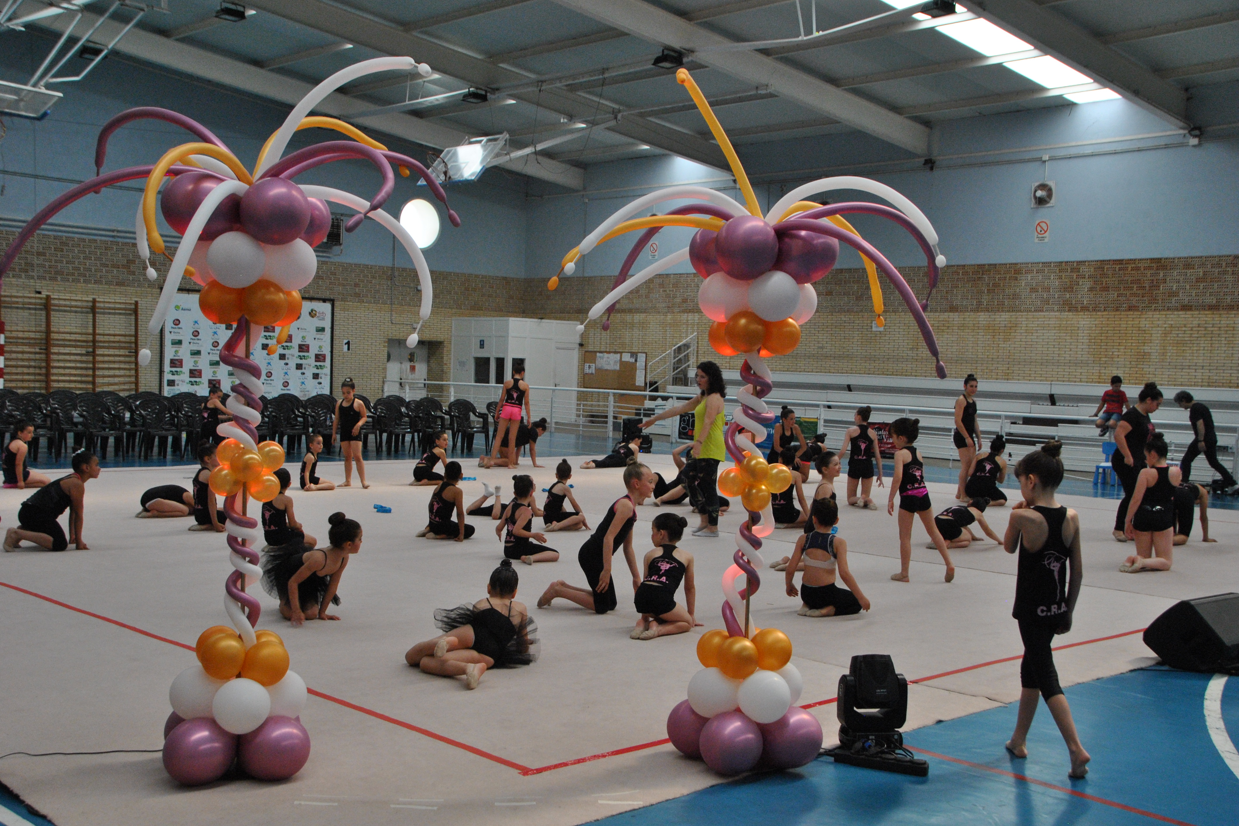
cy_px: 420
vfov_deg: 34.6
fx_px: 1325
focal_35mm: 39
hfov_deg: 50.1
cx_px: 612
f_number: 6.3
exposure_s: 1/160
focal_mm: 25
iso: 800
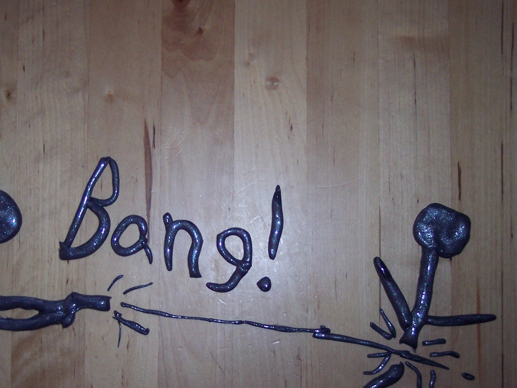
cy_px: 237
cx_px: 221
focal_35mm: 55
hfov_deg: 34.9
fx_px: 821
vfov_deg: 26.5
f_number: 2.8
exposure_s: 1/60
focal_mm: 8
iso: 140
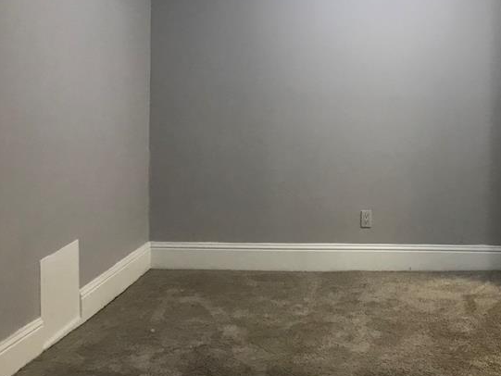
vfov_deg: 27.2
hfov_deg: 34.6
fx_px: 767
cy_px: 93
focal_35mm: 53
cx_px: 426
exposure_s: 1/24
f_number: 1.8
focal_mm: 3.99
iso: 40
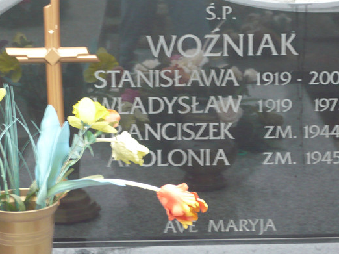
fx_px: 1165
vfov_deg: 12.4
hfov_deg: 16.6
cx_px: 178
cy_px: 118
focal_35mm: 119
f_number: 4.8
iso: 200
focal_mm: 16.1
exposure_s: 1/10
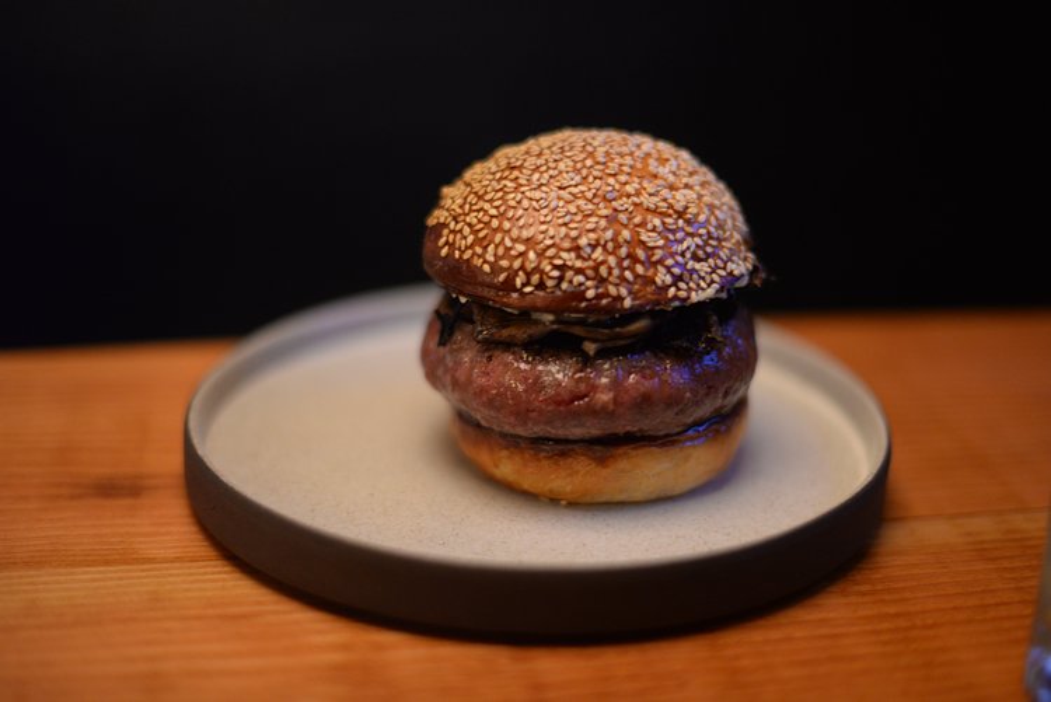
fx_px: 1461
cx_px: 526
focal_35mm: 50
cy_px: 351
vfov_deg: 27.0
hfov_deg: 39.6
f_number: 1.4
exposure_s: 1/25
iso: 1600
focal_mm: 50
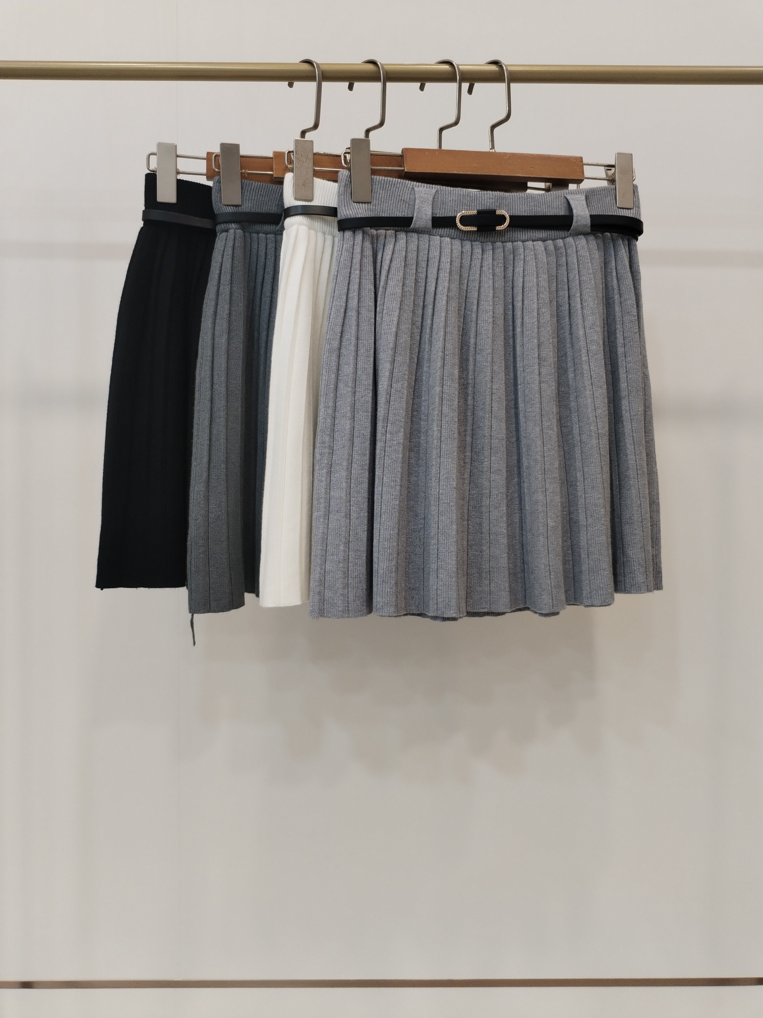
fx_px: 852
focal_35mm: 29
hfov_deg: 48.2
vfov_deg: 61.7
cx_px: 382
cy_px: 509
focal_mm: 4.75
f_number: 1.8
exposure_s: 1/60
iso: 326
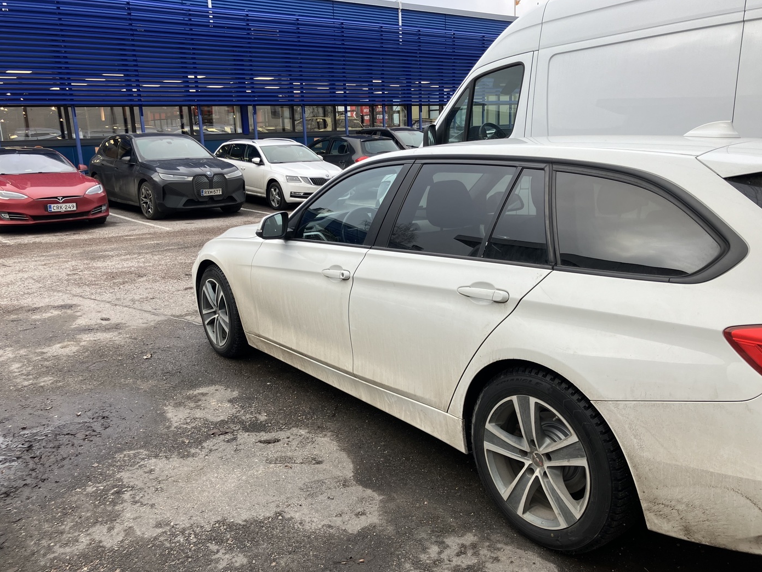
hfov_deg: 61.7
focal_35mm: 29
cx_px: 384
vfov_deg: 48.2
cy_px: 282
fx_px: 638
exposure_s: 1/126
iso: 25
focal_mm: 3.99
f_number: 1.8
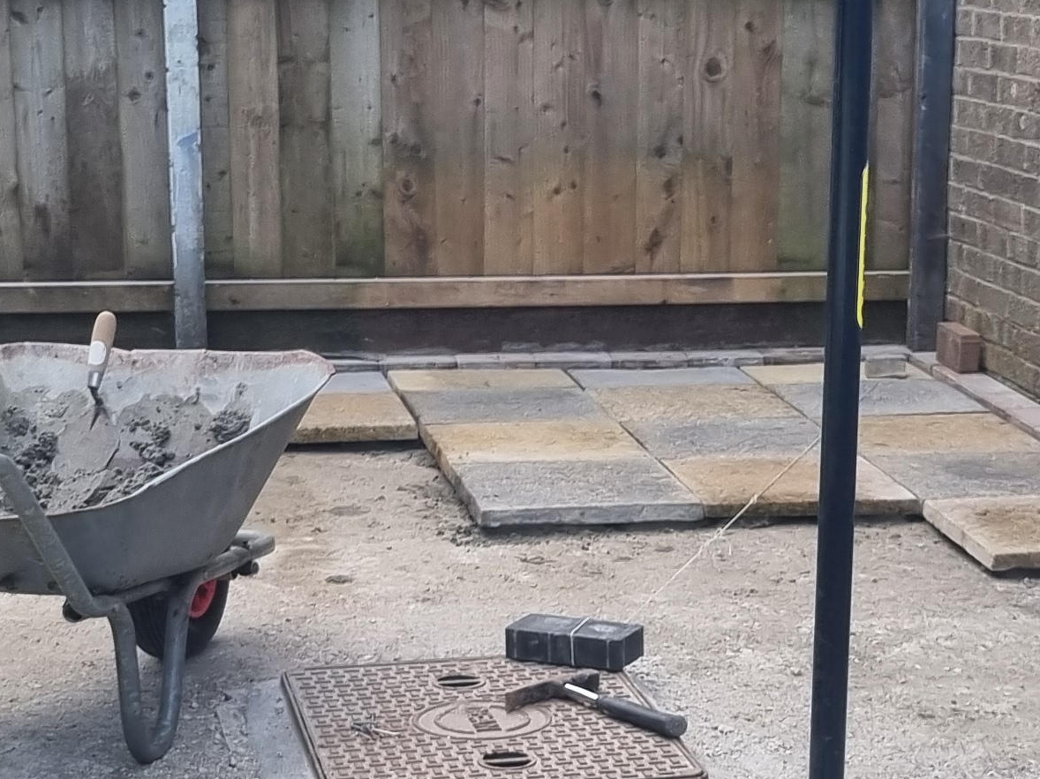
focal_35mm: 89
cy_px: 634
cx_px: 728
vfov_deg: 16.5
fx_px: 2673
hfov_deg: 21.9
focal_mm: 5.4
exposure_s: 1/530
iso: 50
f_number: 1.8
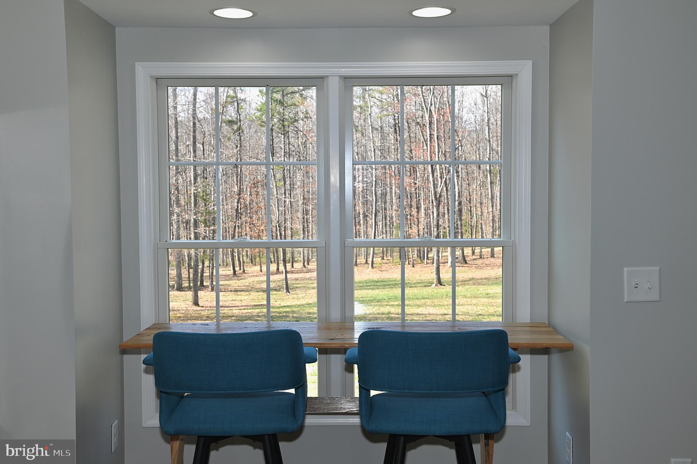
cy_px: 232
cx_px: 348
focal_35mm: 38
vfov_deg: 35.0
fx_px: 735
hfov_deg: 50.7
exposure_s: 1/200
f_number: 8
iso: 400
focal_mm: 38
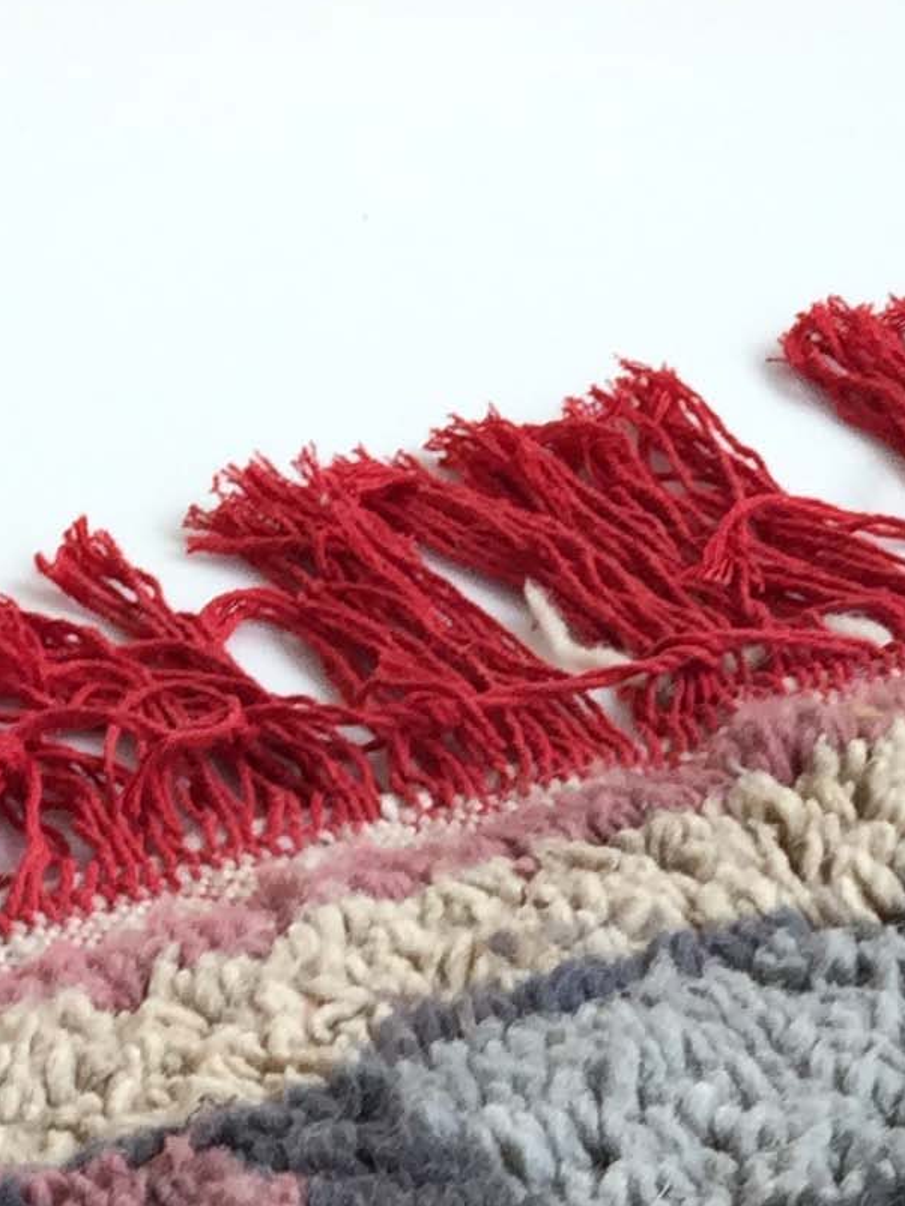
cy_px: 2436
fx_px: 4111
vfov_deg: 14.0
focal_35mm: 118
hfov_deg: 12.5
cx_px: 585
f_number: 2.2
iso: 32
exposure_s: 1/50
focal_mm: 4.15
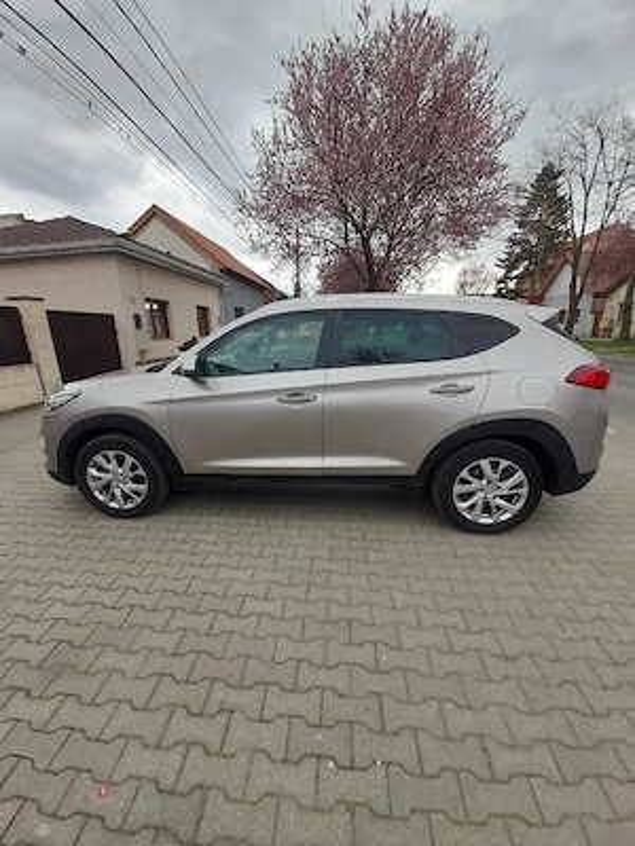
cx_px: 318
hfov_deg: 89.9
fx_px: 318
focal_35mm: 13
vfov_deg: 106.2
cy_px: 423
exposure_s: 1/250
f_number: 2.2
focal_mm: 1.42
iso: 40
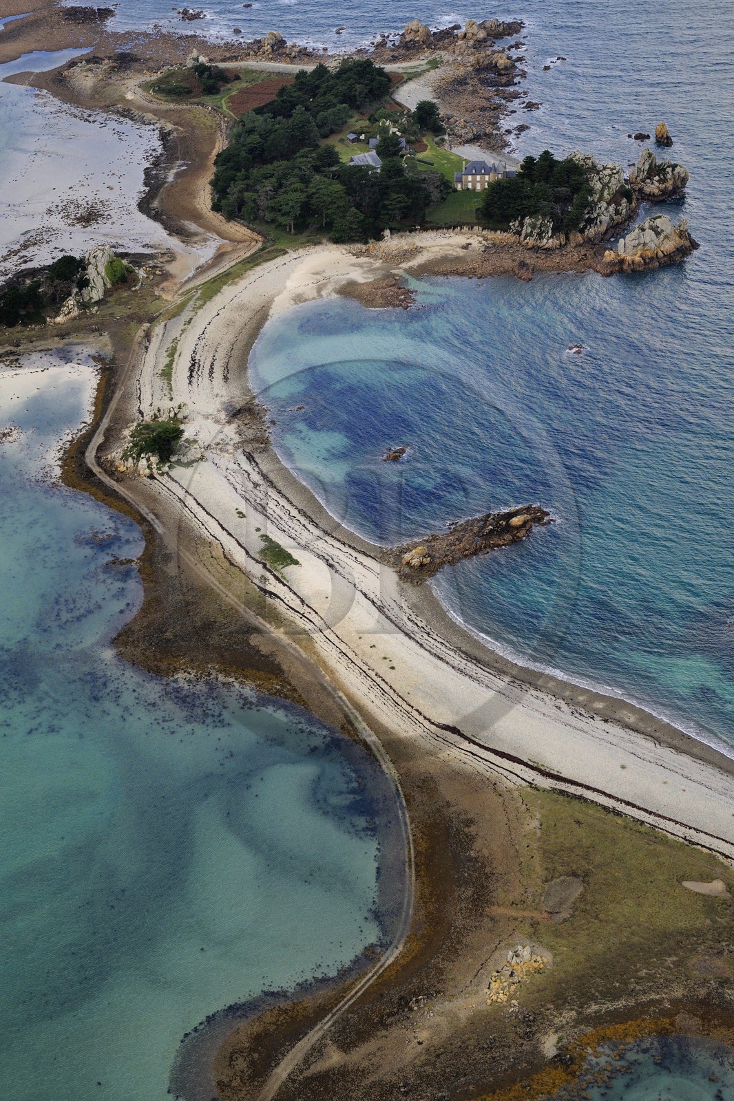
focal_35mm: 55
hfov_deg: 24.6
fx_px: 1683
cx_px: 367
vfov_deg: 36.3
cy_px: 550
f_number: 8
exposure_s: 1/800
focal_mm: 55
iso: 1000
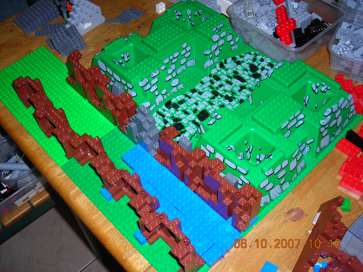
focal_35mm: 41
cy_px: 136
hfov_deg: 45.8
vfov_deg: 35.1
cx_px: 182
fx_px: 430
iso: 50
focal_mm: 6.8
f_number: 3.3
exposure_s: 1/60.1
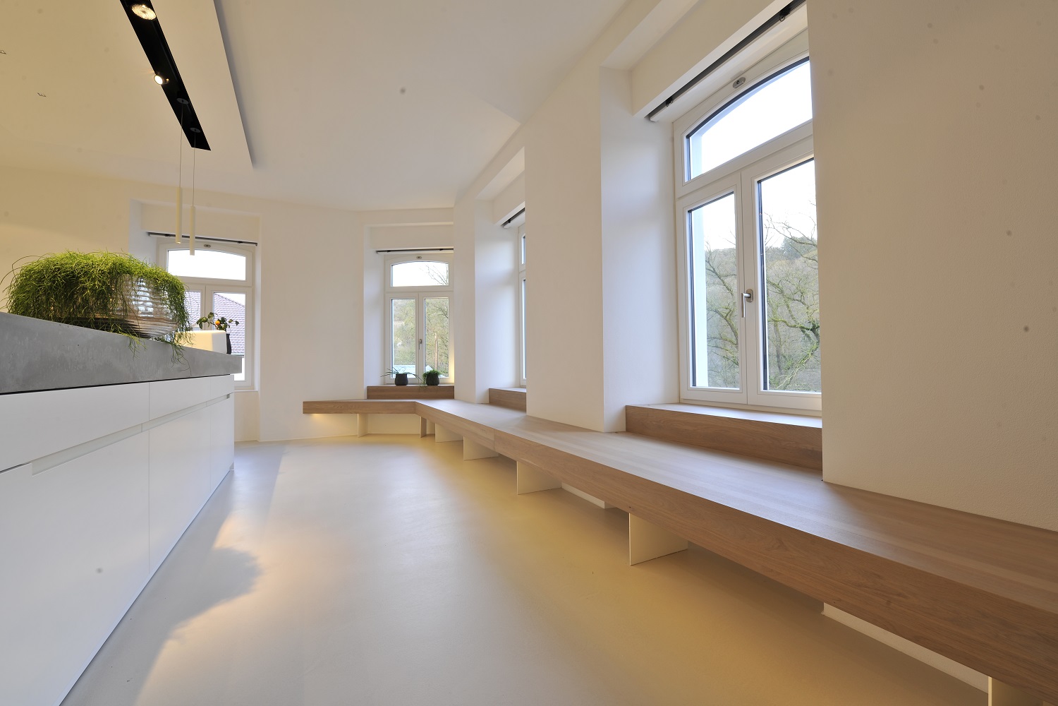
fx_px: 411
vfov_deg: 81.2
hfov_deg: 104.3
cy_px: 353
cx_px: 529
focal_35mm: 14
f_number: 11
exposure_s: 1
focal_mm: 14
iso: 100
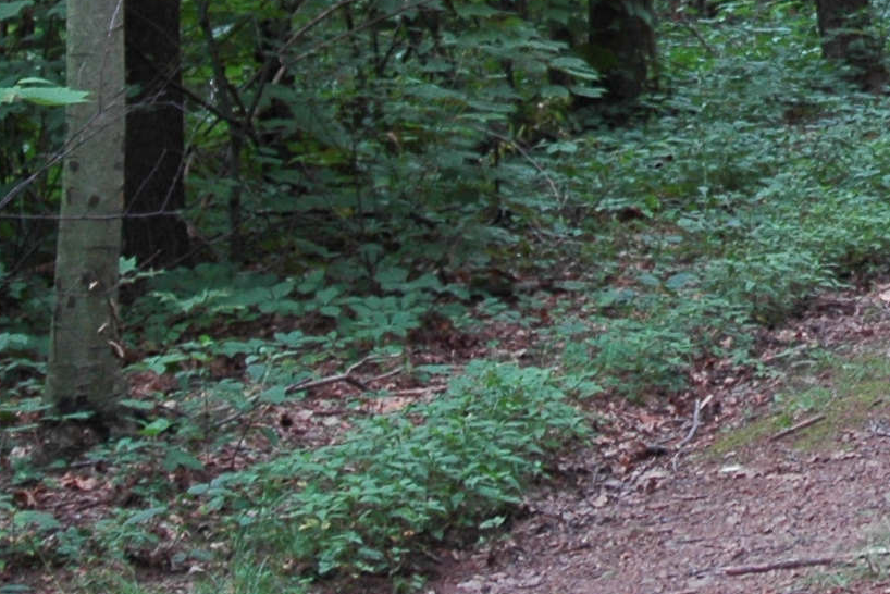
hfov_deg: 10.2
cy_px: -486
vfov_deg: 6.9
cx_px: 1463
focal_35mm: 193
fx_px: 4769
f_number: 3.8
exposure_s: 1/30
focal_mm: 35
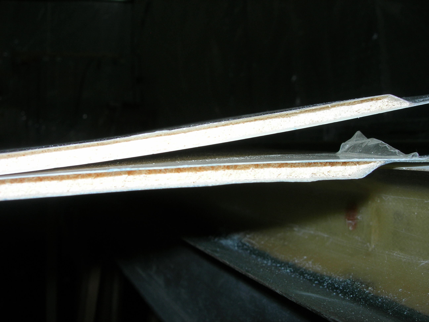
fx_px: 471
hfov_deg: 49.0
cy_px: 161
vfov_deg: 37.7
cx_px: 214
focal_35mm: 38
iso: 64
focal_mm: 7.8
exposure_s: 1/60.1
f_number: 4.8
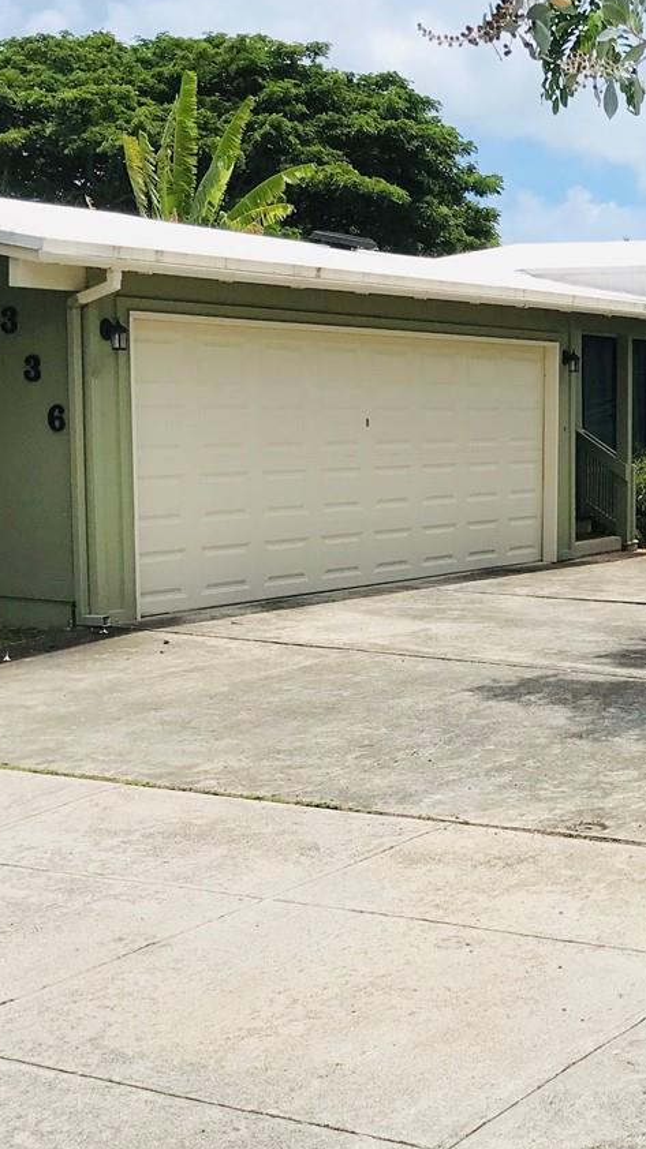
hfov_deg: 19.9
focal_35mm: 58
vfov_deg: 36.0
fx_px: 1768
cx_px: 677
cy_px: 606
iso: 20
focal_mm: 3.99
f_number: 1.8
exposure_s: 1/2740
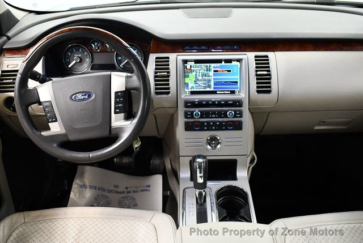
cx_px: 182
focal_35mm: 36
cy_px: 122
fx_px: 364
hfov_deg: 53.1
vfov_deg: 37.0
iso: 3200
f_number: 3.5
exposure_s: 1/80
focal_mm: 18
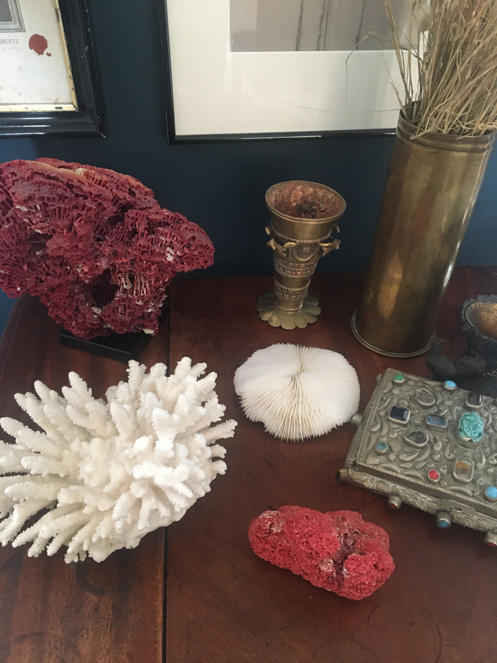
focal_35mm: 29
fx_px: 555
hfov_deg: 48.2
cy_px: 332
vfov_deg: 61.7
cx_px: 248
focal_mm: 4.15
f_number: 2.2
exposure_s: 1/17
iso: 200
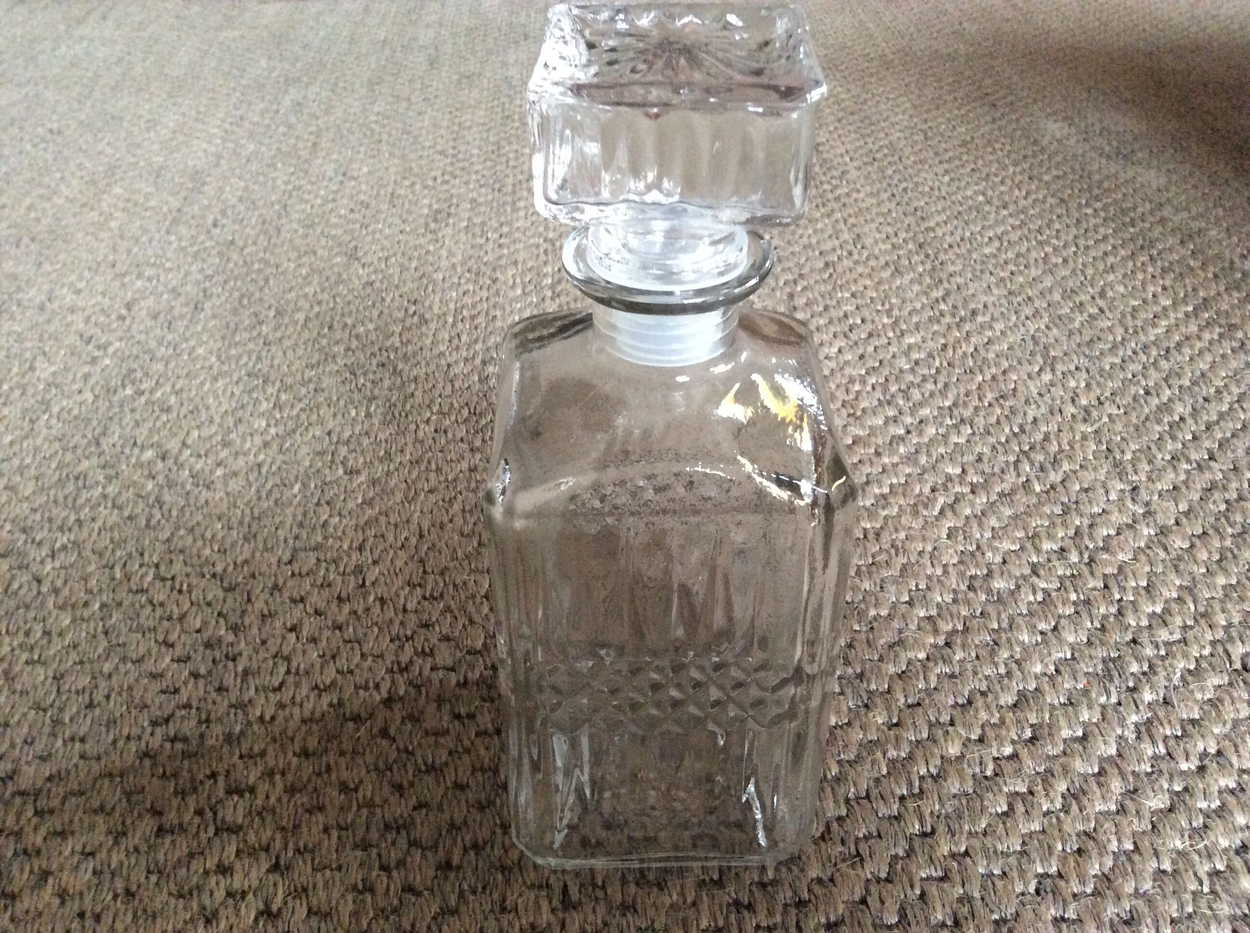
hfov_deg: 56.9
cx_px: 625
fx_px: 1154
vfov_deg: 44.1
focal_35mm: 32
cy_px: 466
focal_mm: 3.3
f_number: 2.4
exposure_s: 1/25
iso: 250
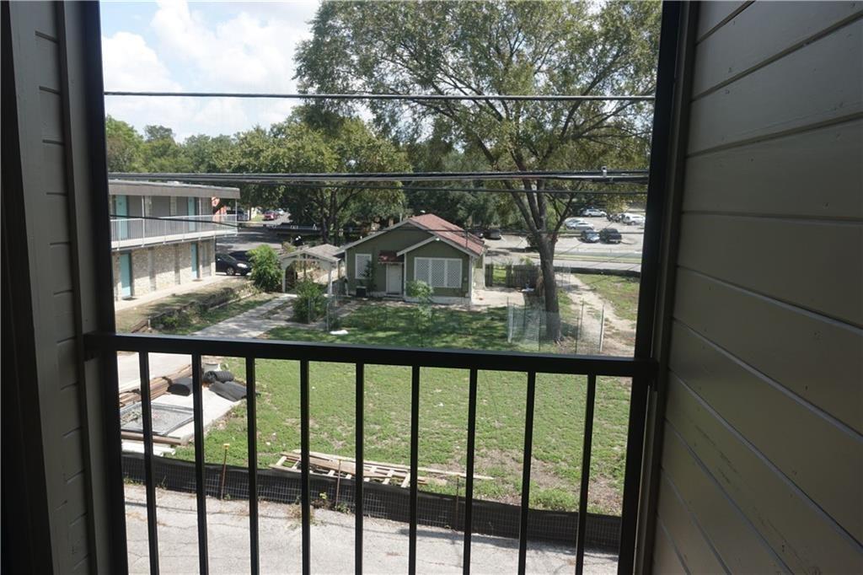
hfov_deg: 73.8
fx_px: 575
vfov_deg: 53.1
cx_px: 432
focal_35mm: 24
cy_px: 288
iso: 125
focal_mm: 8.8
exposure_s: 1/320
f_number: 4
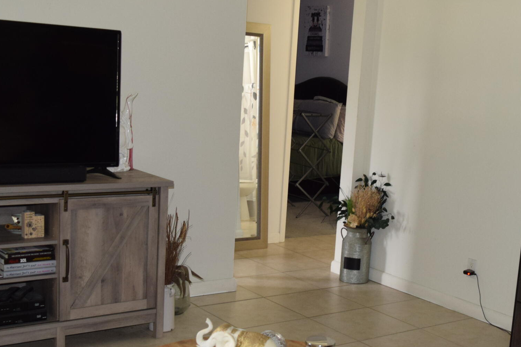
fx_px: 781
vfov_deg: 25.0
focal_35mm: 54
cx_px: 345
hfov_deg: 36.5
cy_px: 224
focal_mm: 18
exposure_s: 1/80
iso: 800
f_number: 4.5
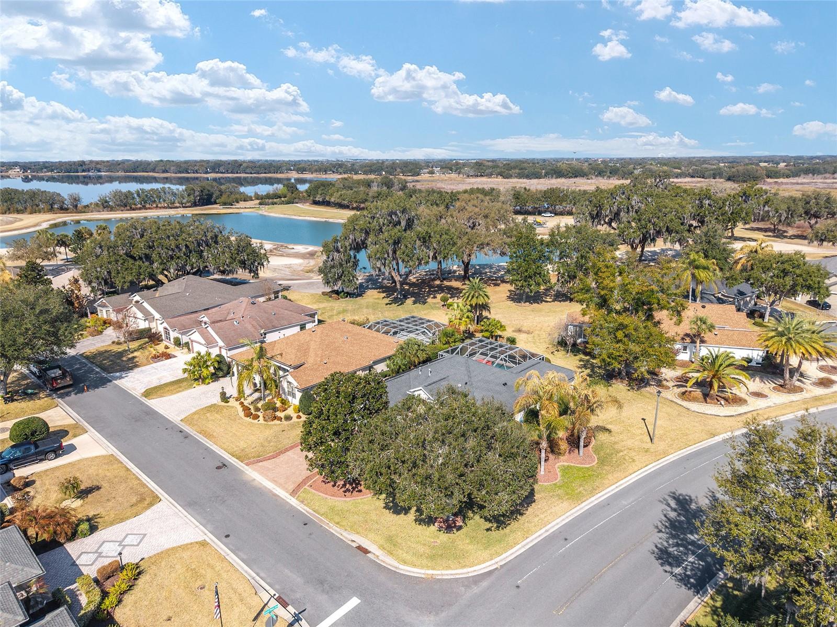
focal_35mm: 24
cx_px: 418
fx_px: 580
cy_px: 314
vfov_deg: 56.8
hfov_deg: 71.6
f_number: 1.8
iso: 110
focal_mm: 8.67
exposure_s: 1/3000
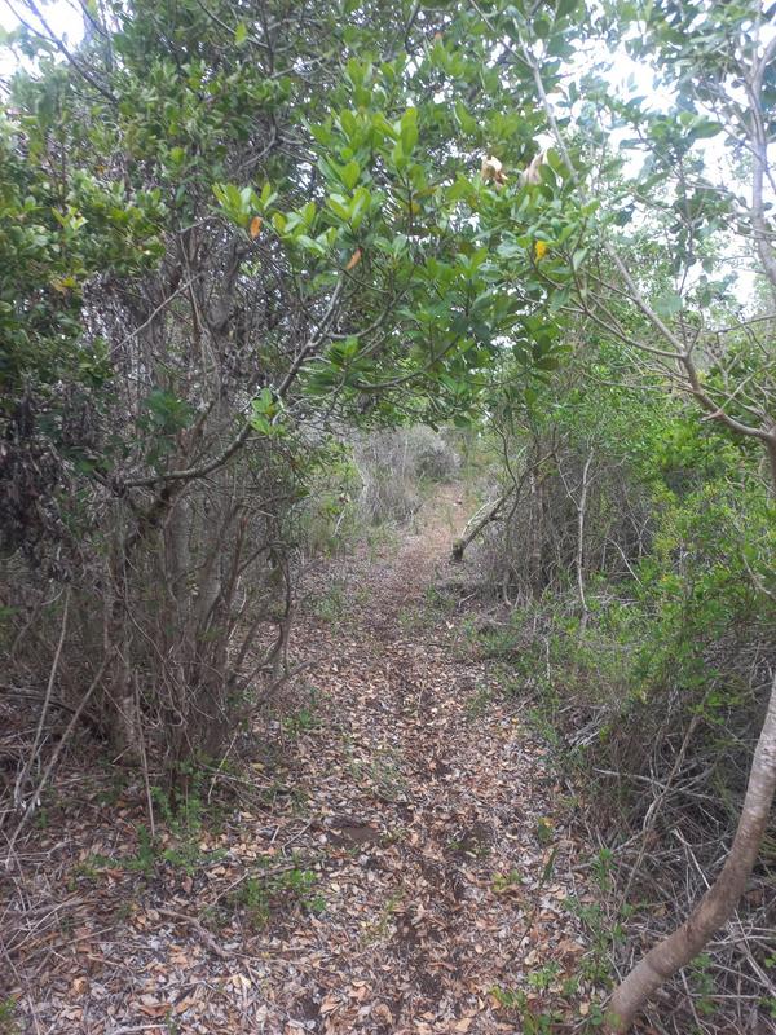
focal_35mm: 25
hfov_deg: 54.9
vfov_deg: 69.4
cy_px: 518
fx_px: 747
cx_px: 388
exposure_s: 1/50
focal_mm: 4.6
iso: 32
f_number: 1.8
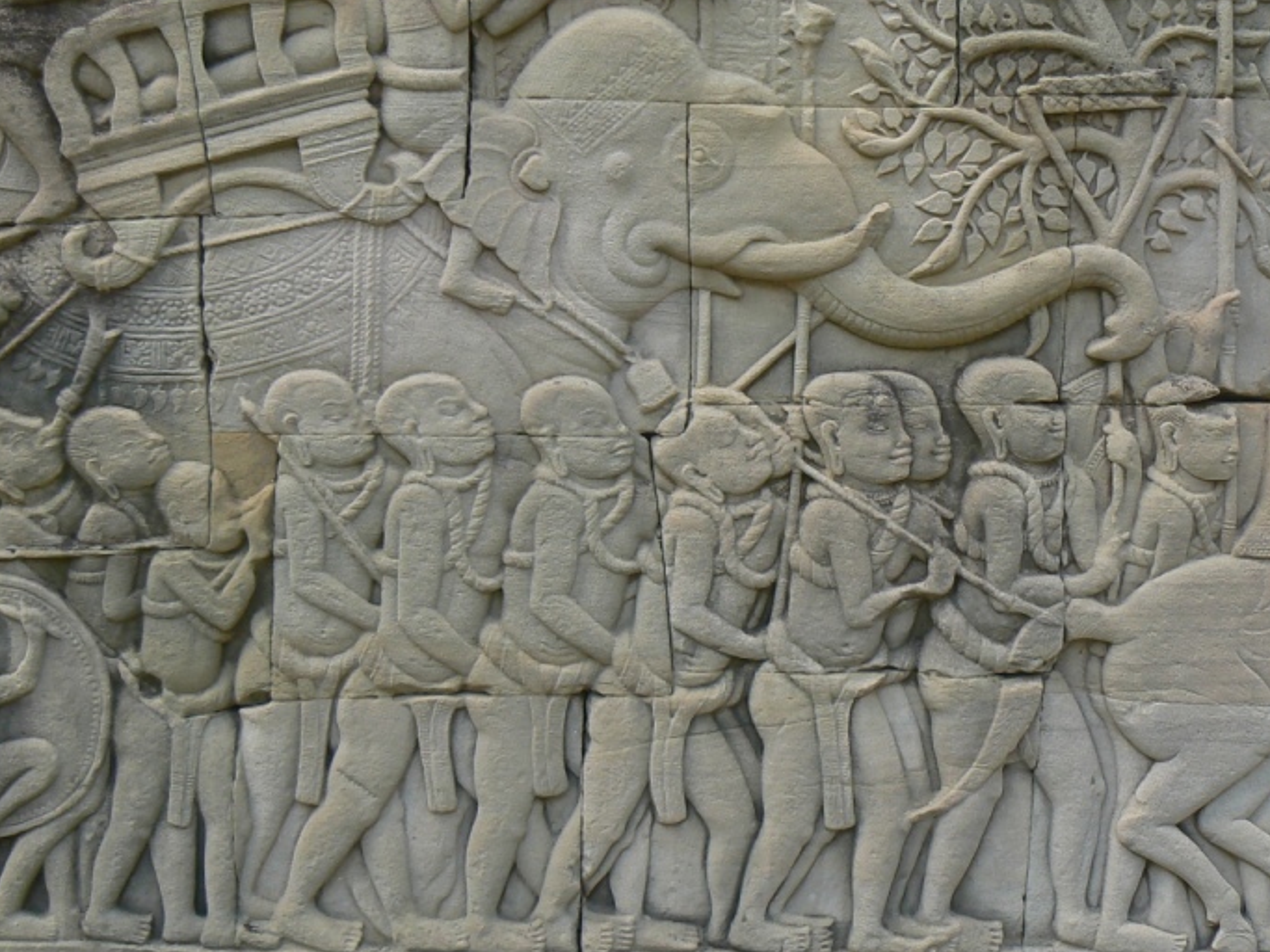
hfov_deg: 35.5
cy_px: 301
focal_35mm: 54
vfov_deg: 26.8
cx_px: 636
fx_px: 1981
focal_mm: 6
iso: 80
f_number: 3.2
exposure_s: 1/50
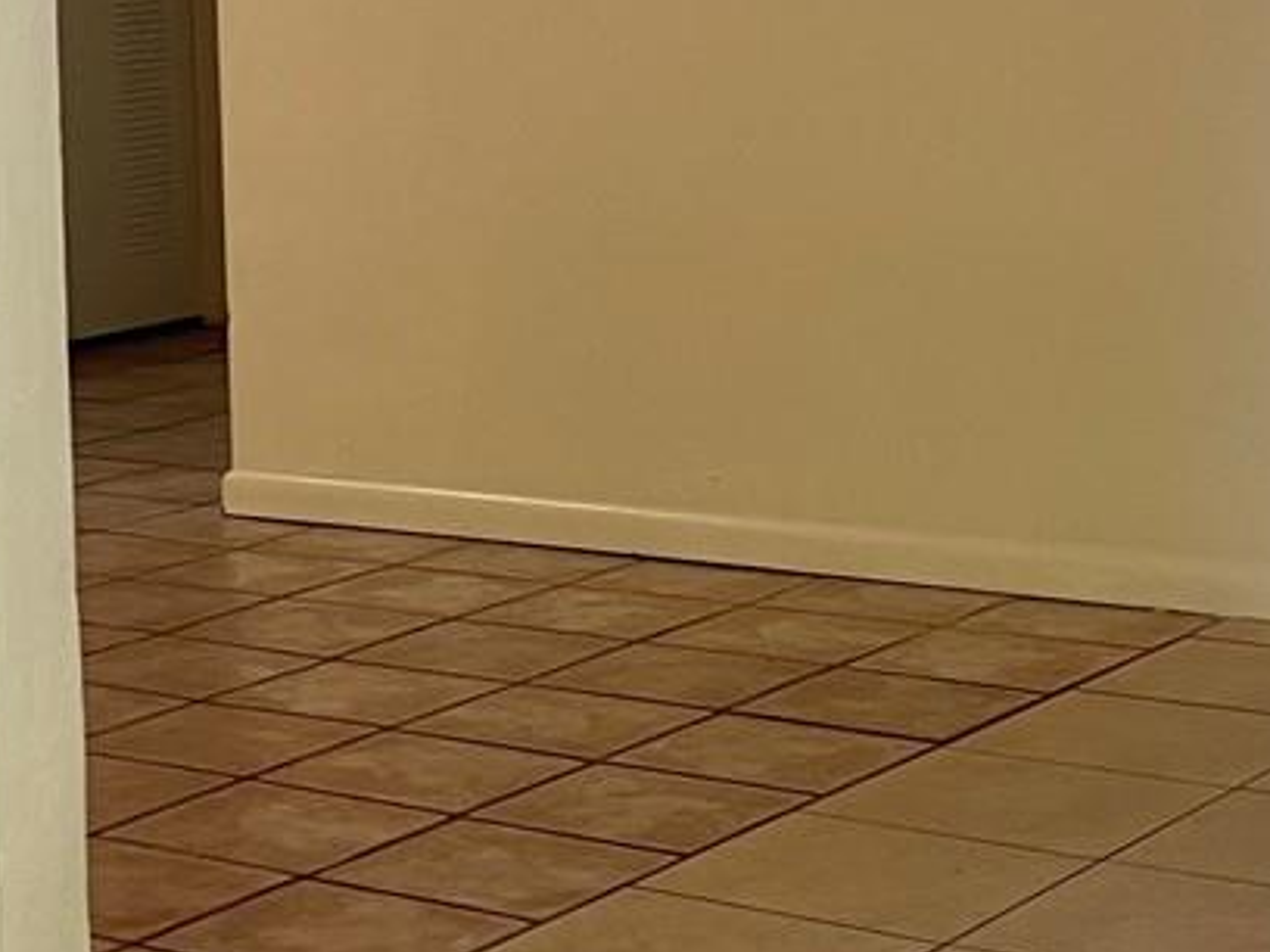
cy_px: 40
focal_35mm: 102
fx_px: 3742
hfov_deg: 18.7
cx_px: -40
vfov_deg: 14.3
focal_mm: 5.1
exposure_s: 1/60
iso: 100
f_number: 1.6
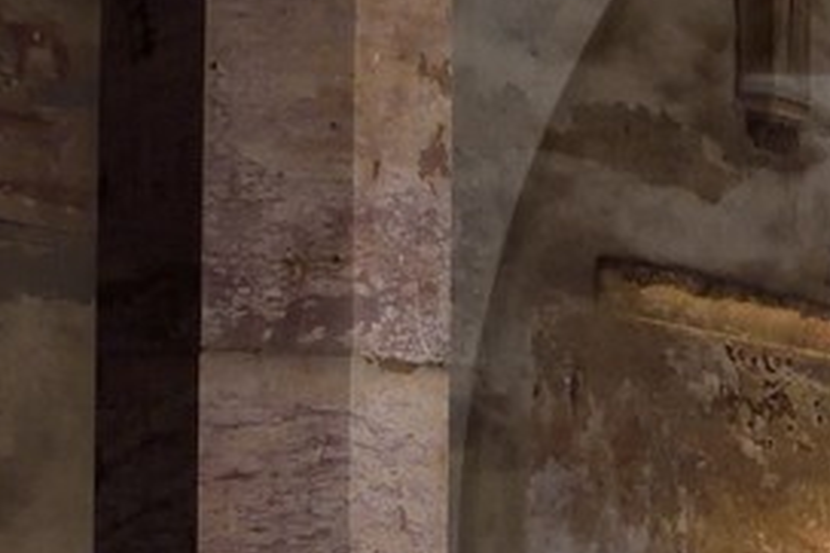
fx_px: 3249
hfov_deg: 12.9
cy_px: 577
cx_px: 1581
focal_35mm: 141
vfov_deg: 9.6
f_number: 13
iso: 1600
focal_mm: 24
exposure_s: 1/5
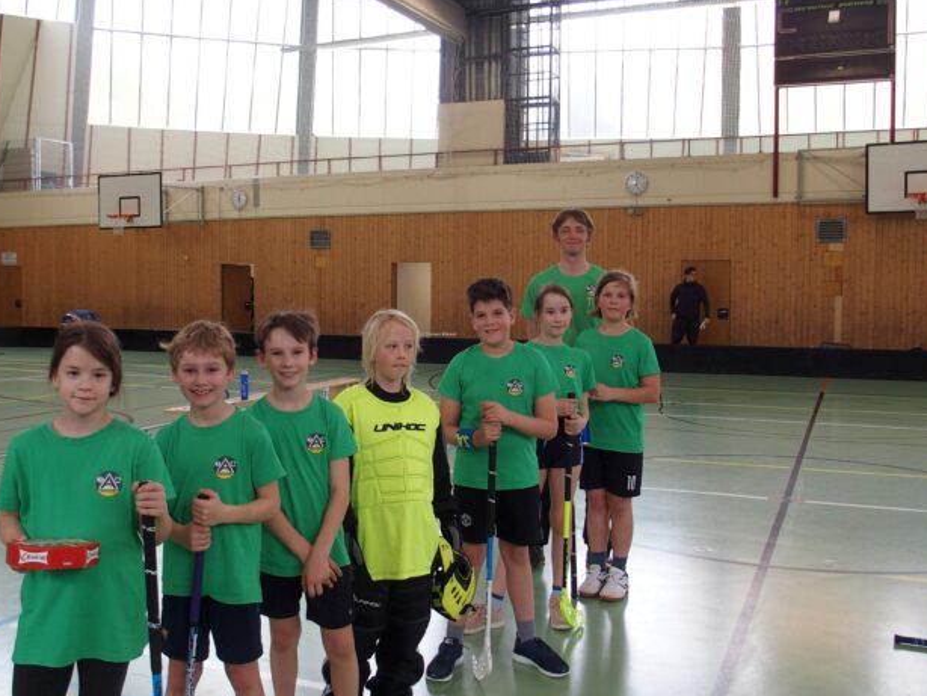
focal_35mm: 35
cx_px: 439
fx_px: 938
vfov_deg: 40.7
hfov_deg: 52.6
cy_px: 334
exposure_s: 1/60
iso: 100
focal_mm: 6
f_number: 2.8
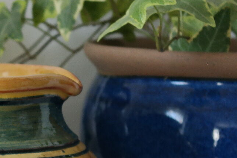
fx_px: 1356
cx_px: -23
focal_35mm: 206
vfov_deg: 6.6
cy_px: 167
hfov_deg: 9.9
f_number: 6.3
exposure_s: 1/30
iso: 800
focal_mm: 50
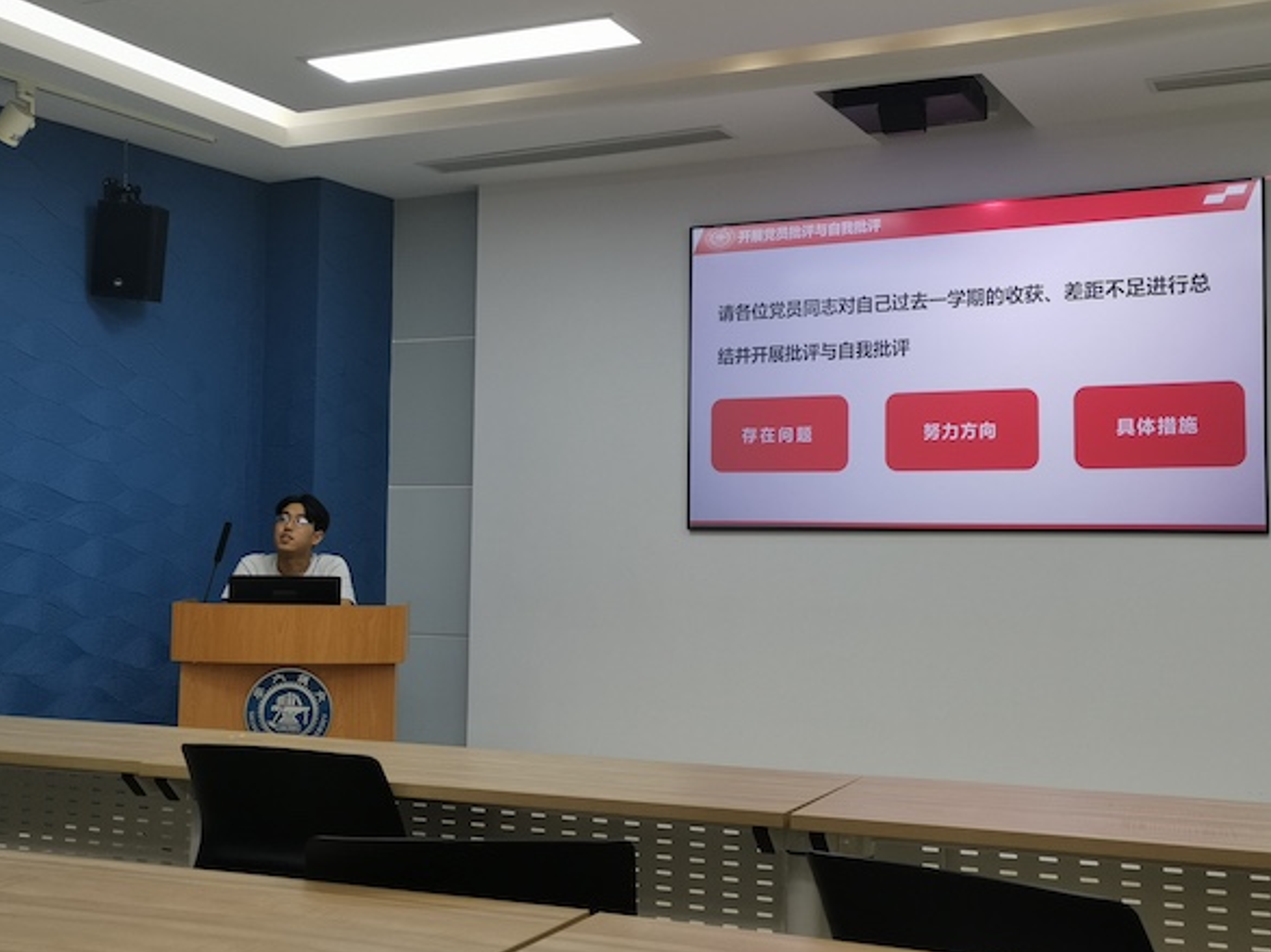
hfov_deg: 44.8
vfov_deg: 34.3
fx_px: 1541
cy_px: 479
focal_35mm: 42
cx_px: 629
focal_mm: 4.75
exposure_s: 1/100
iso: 100
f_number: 1.8
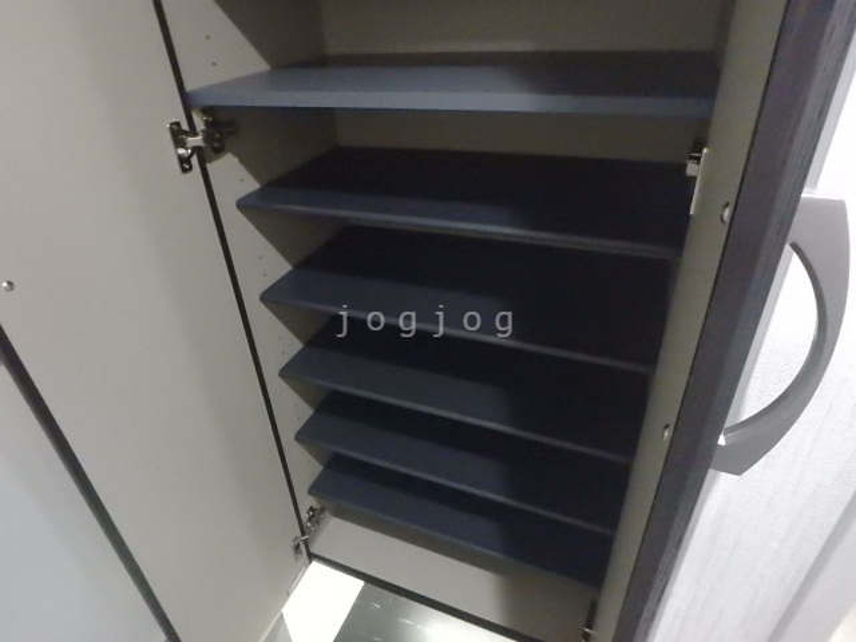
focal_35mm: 21
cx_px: 428
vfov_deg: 63.4
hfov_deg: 79.0
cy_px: 321
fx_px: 519
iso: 3200
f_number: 3.5
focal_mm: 3.7
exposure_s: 1/50
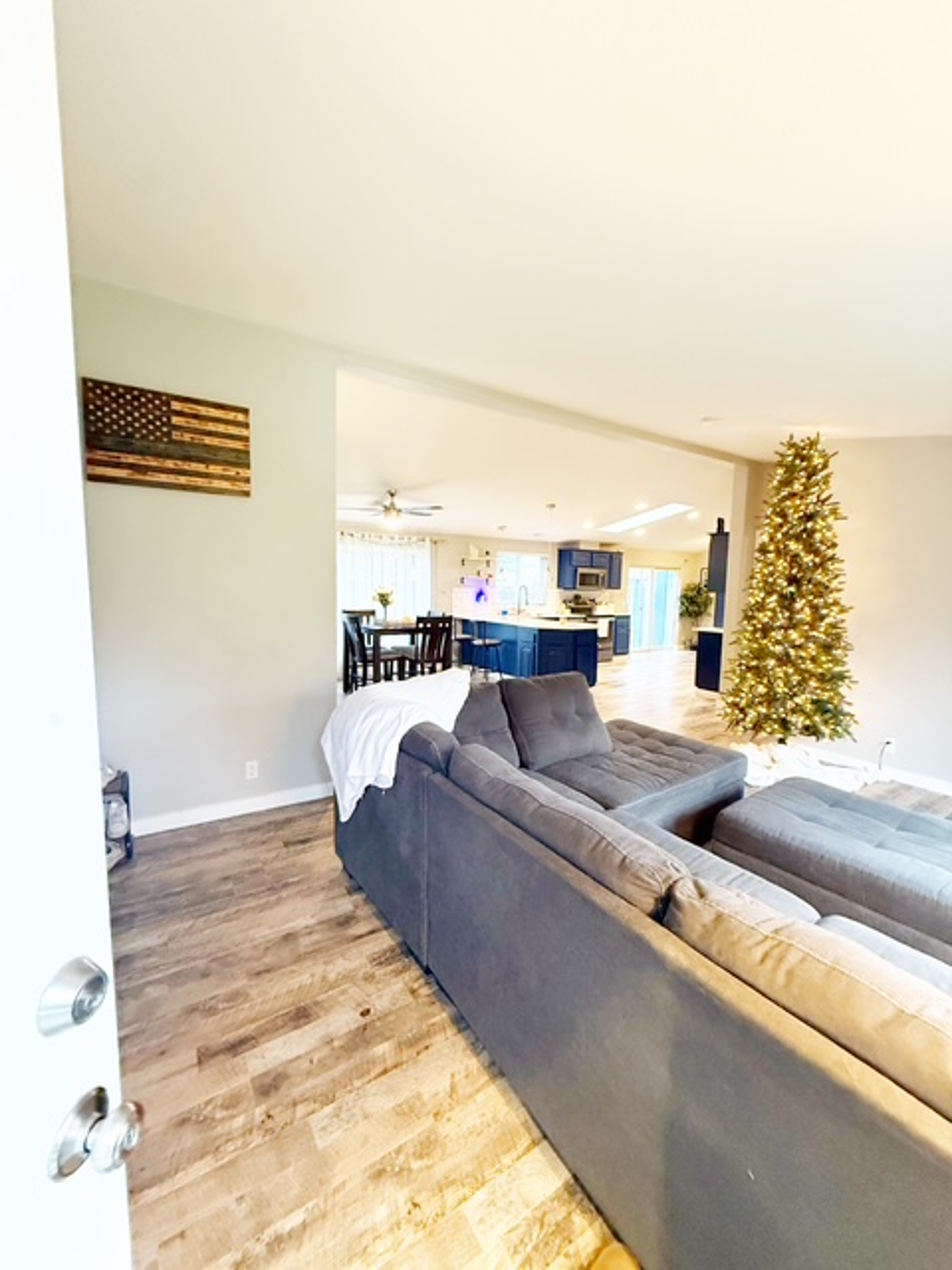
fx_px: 513
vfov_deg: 102.1
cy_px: 635
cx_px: 476
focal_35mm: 14
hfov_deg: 85.7
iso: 640
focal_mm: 2.22
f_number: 2.2
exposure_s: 1/60
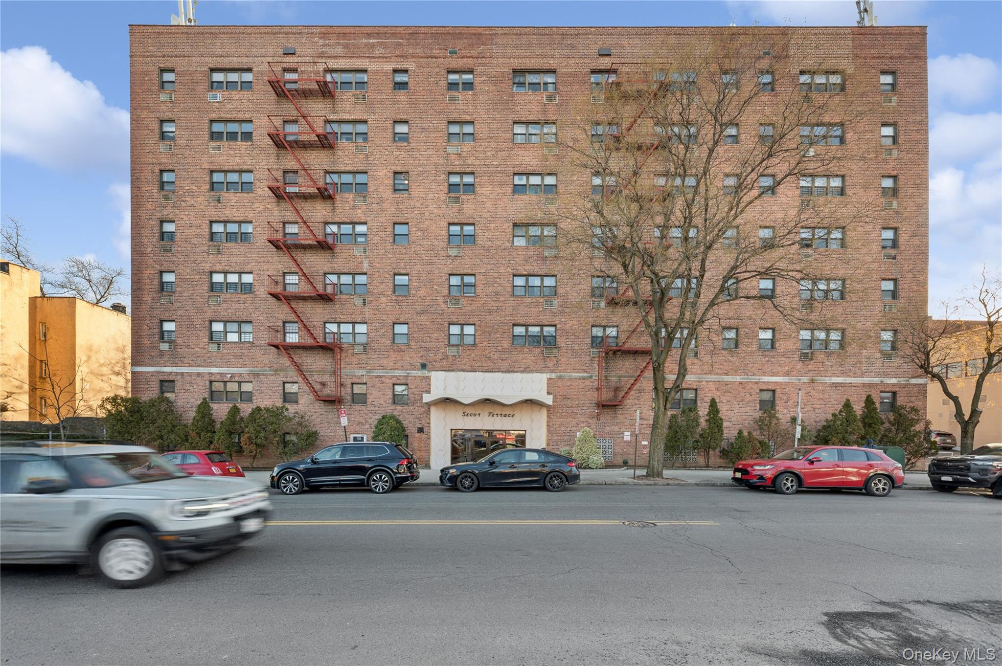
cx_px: 501
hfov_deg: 104.3
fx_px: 389
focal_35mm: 14
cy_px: 333
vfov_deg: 81.1
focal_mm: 14
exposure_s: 1/60
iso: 200
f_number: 11
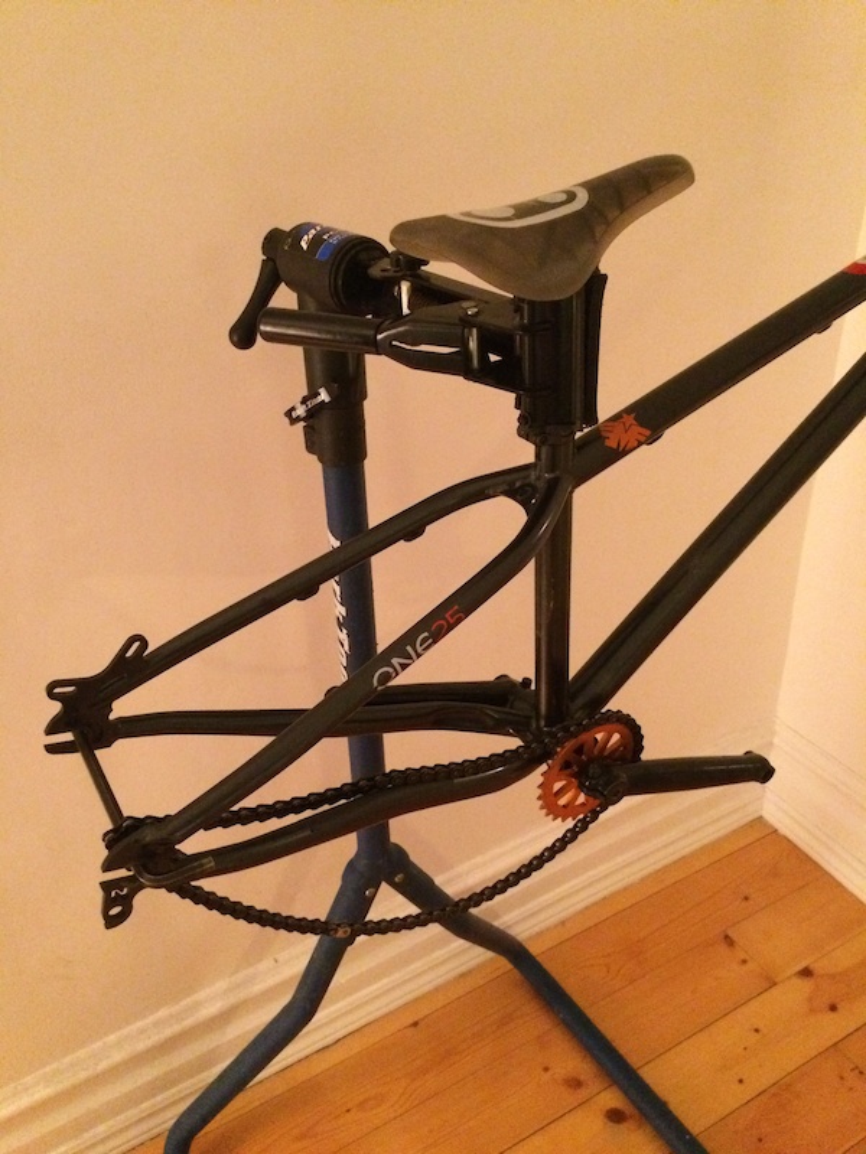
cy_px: 577
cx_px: 433
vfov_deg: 61.7
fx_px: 967
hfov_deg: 48.2
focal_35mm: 29
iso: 640
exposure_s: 1/15
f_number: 2.2
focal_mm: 4.15
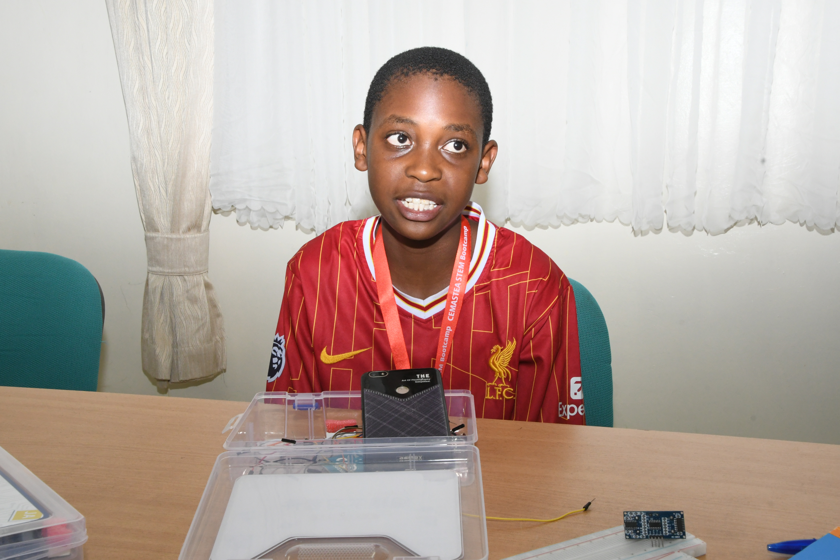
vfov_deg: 31.9
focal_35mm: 42
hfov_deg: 46.4
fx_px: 980
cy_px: 280
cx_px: 420
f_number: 20
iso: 1600
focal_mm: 28
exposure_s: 1/100
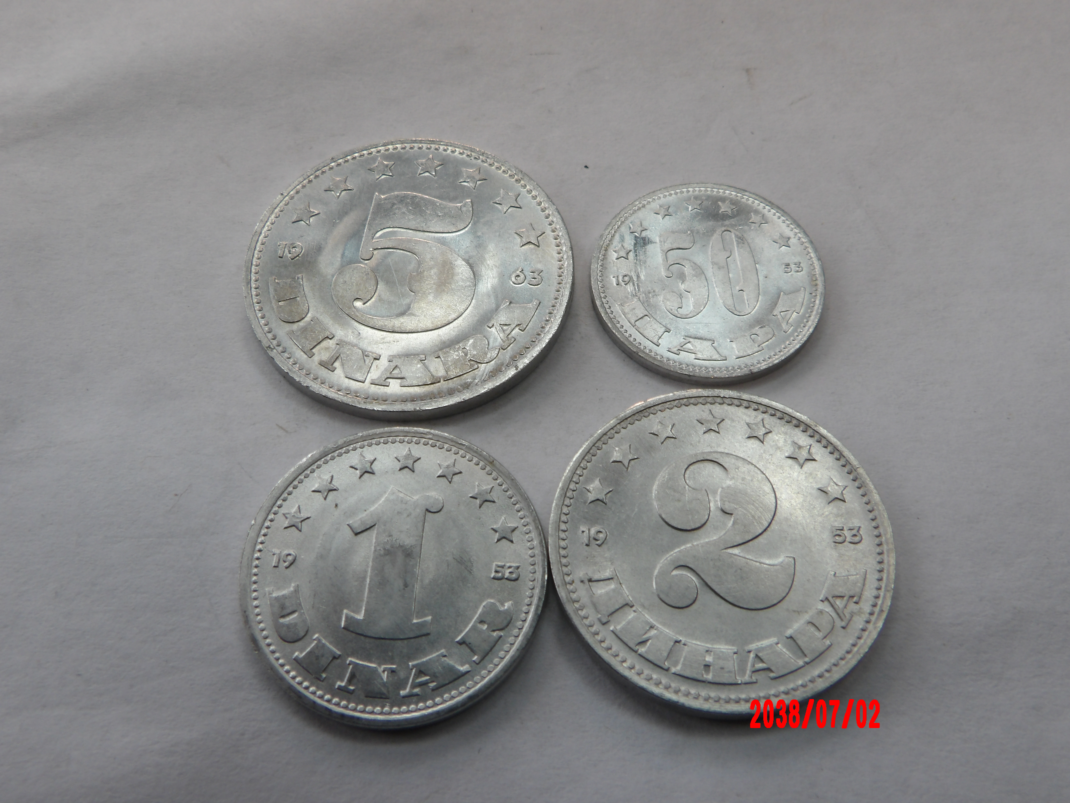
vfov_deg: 41.8
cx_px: 535
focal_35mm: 34
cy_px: 402
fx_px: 1051
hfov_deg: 54.0
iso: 100
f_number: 4.5
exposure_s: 1/54
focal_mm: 6.2
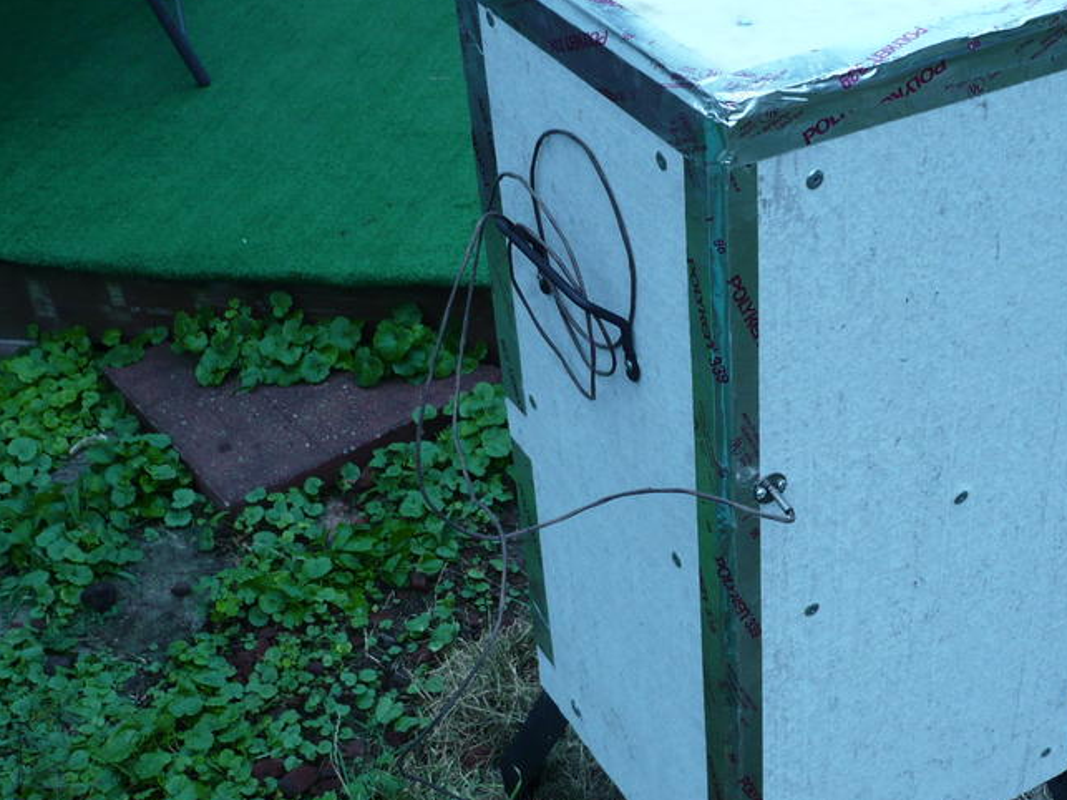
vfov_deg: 29.6
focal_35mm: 49
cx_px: 719
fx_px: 1510
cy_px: 469
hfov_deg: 38.4
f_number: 2.8
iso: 100
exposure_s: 1/400
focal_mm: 5.8
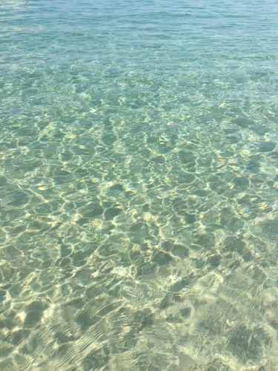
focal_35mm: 29
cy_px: 186
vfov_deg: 61.7
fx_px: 311
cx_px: 139
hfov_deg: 48.2
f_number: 2.2
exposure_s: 1/2825
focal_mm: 4.15
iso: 32
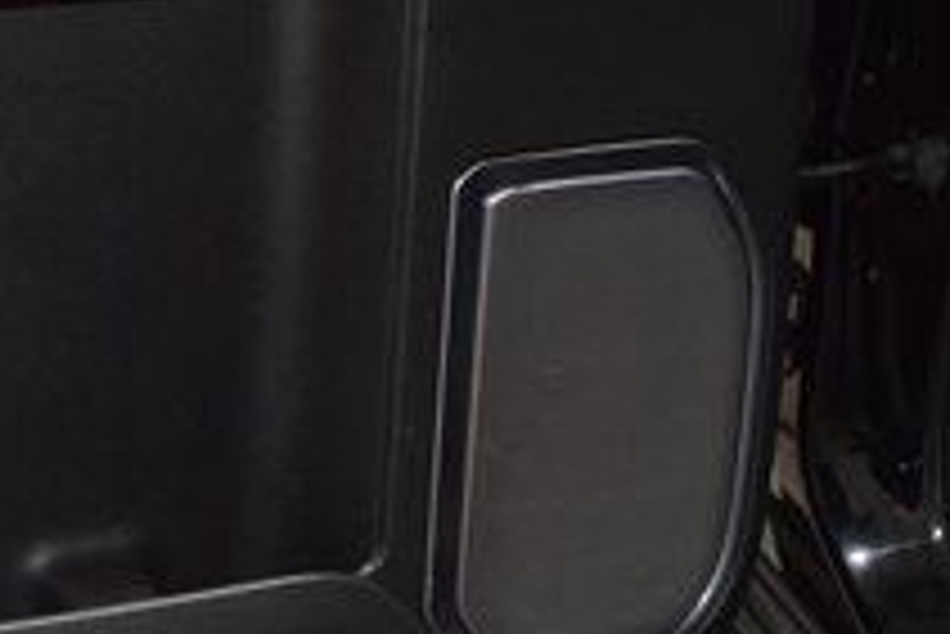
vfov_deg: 16.4
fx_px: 2165
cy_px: 20
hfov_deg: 22.5
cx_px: -230
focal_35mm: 82
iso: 2000
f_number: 3.5
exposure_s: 1/100
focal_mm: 18
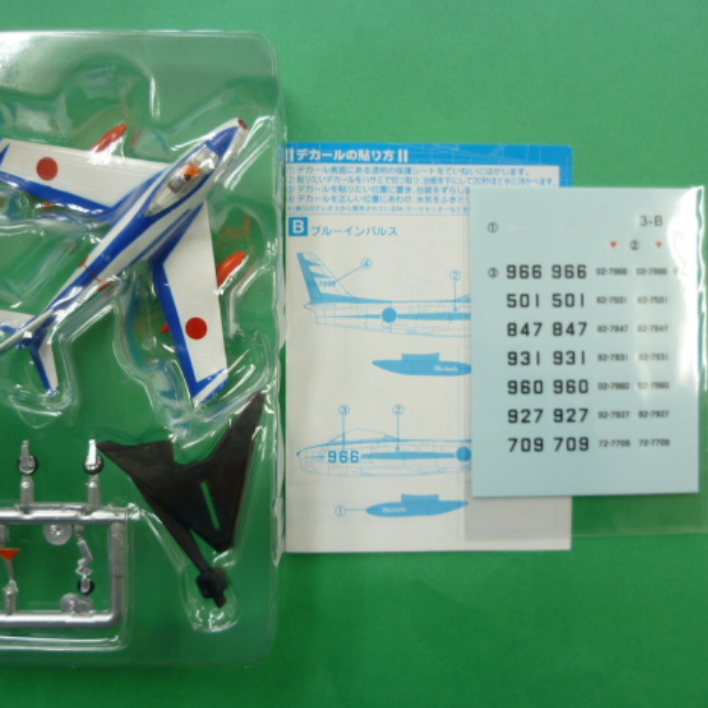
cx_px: 275
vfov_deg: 48.5
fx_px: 787
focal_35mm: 34
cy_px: 357
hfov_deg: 48.1
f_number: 2.8
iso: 100
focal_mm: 5
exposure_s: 1/30
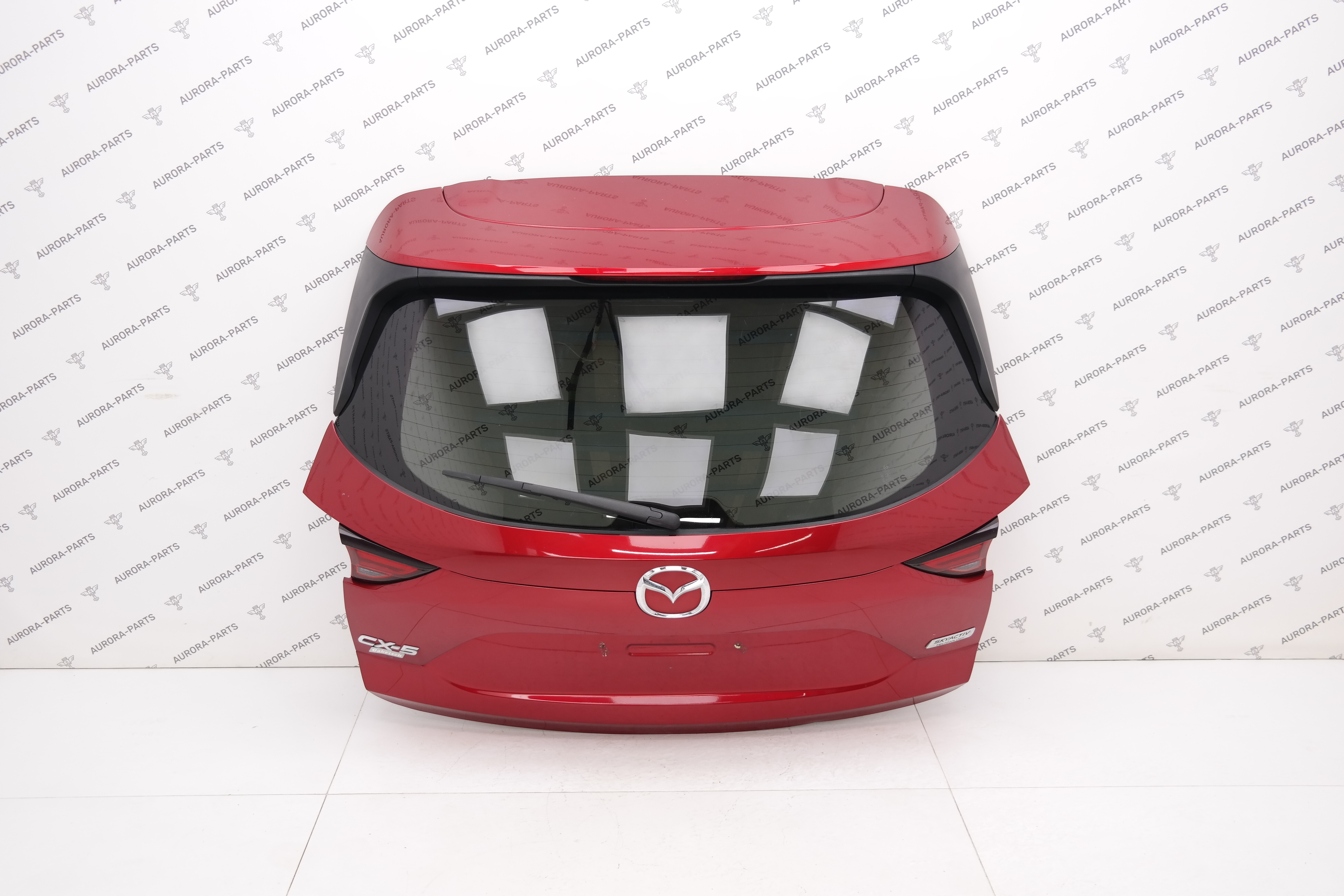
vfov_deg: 32.6
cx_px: 672
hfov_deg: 47.4
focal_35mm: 41
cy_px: 448
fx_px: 1531
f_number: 4
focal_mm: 27
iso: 200
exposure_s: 1/60
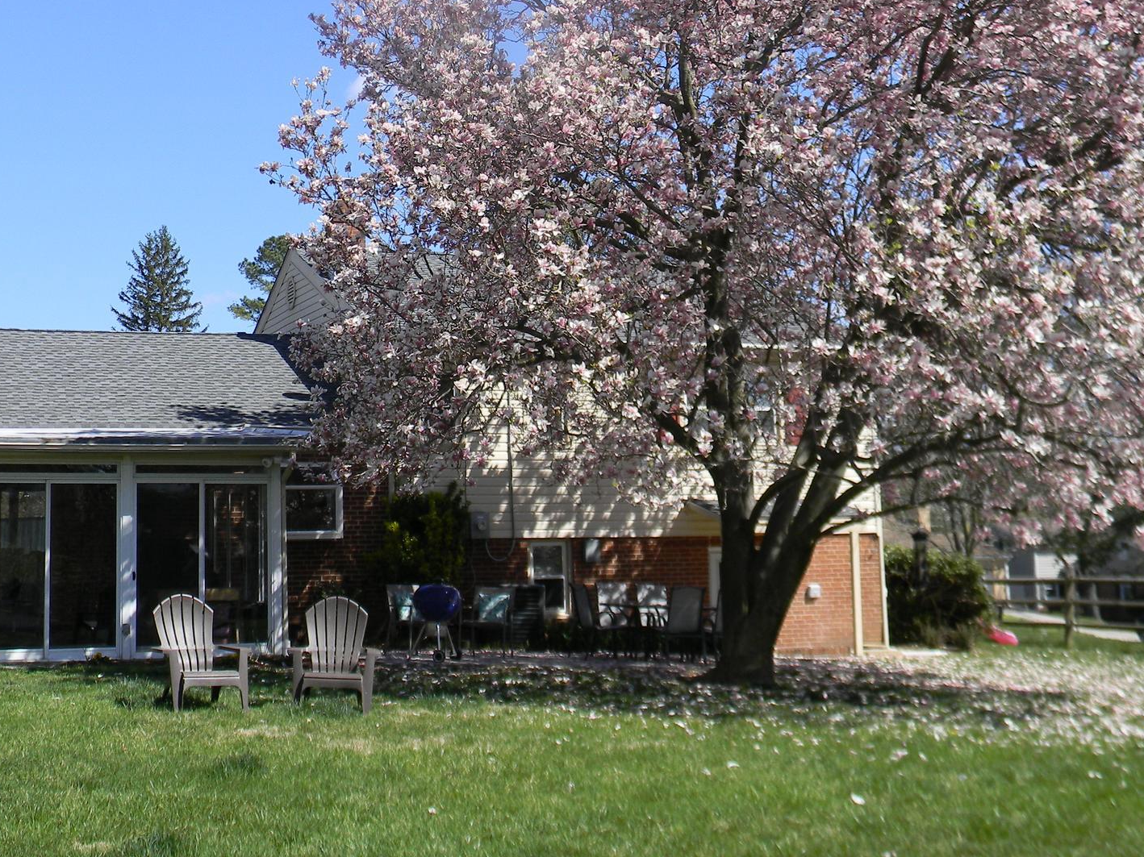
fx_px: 1718
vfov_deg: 27.9
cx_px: 466
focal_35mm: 52
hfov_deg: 36.7
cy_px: 316
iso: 80
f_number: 3.7
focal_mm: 6.4
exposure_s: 1/617
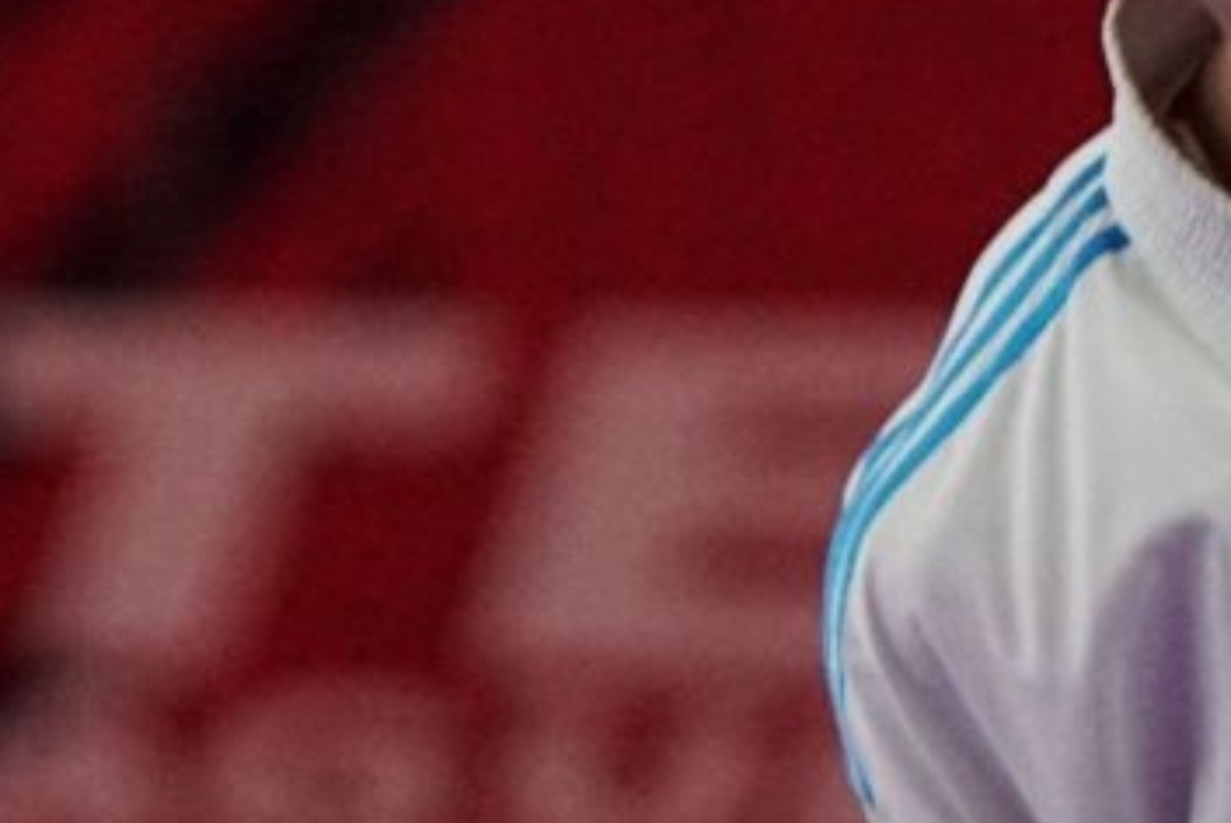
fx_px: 39218
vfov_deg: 1.2
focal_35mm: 1146
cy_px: 366
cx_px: 3093
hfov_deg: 1.8
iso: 3200
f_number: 3.2
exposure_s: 1/2000
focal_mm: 150
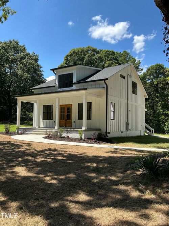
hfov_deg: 49.7
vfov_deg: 63.5
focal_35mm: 28
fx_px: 182
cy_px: 113
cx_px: 84
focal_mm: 3
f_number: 1.8
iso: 25
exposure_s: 1/997
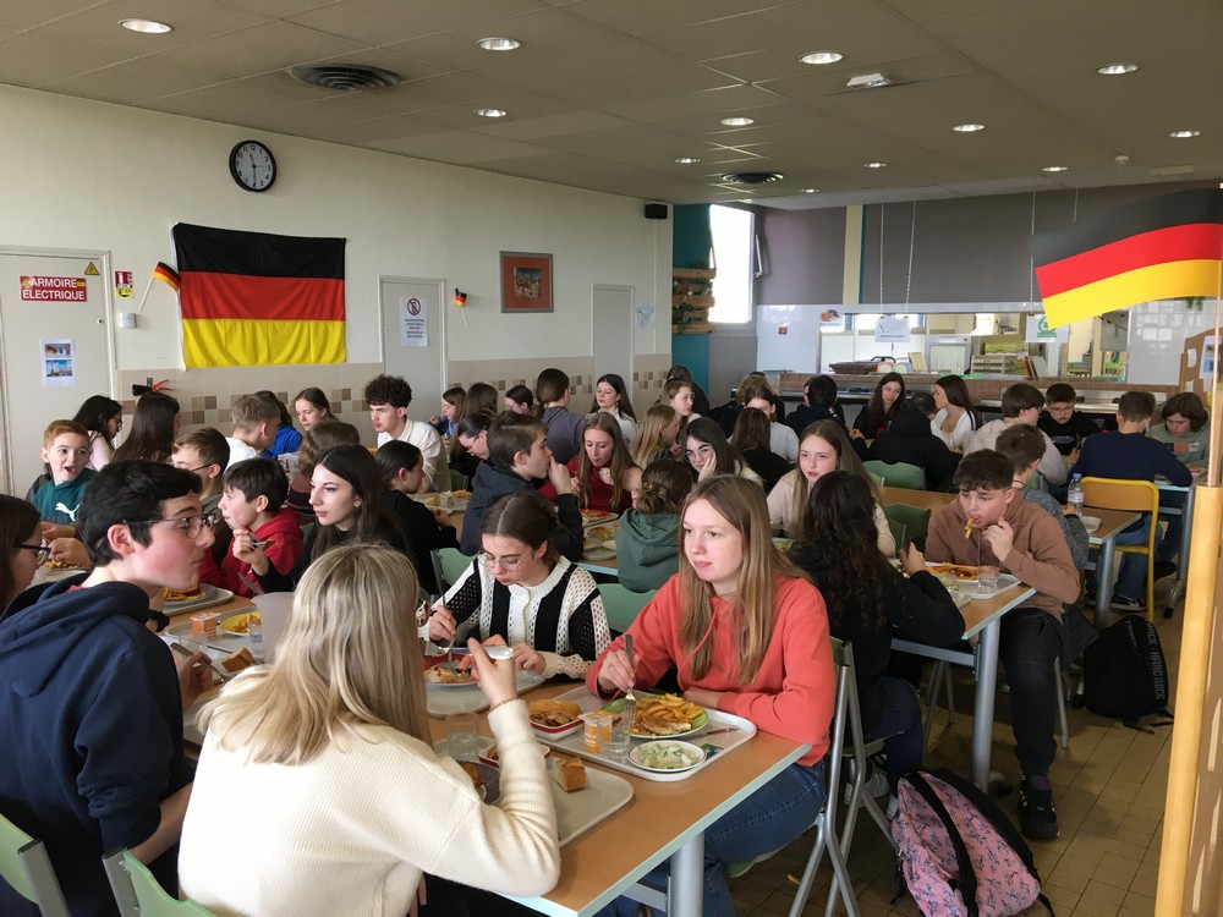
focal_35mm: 29
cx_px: 612
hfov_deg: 61.7
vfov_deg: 48.2
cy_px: 458
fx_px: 1025
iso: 40
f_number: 2.2
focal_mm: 4.15
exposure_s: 1/33
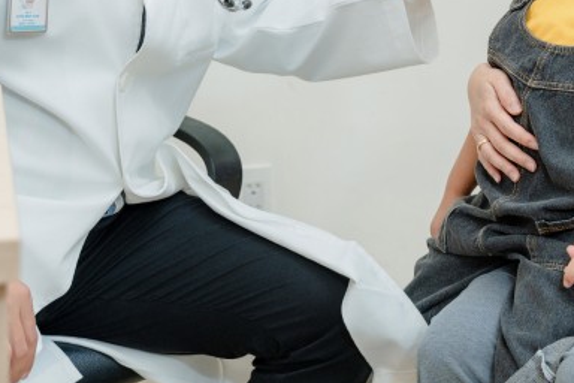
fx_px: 1463
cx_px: 389
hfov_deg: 22.1
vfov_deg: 14.4
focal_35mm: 92
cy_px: -81
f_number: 3.5
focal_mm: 36.7
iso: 320
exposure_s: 1/160
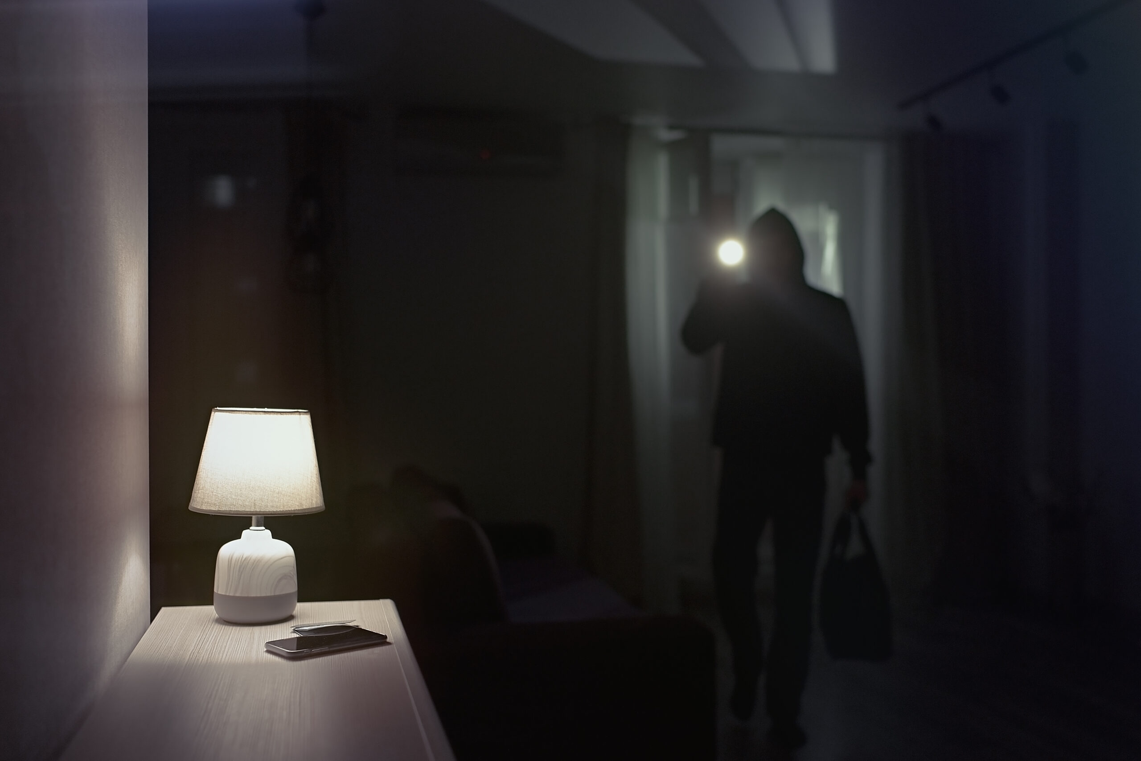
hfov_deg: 54.4
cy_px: 380
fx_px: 1109
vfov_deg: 37.9
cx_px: 570
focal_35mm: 35
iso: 500
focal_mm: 35
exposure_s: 1/100
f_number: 1.8
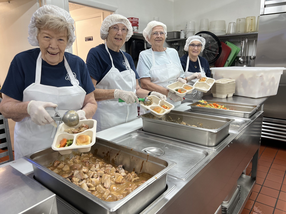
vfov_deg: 53.1
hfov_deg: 67.3
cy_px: 107
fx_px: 215
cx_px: 143
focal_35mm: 26
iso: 64
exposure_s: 1/60
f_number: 1.5
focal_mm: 5.7
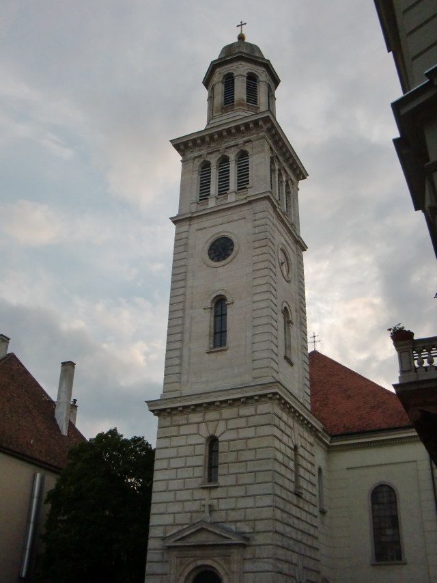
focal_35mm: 38
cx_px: 218
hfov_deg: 37.7
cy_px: 292
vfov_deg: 49.0
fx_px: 639
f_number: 3.9
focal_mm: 6.66
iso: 200
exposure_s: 1/400
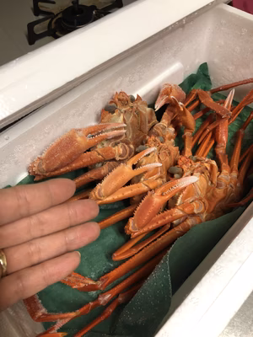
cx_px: 126
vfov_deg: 63.4
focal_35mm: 28
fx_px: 273
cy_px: 168
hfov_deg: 49.7
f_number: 1.8
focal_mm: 4
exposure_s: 1/17
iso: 64
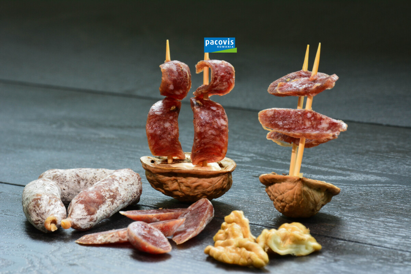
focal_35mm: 210
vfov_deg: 6.5
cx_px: 206
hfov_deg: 9.8
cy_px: 137
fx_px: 2397
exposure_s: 1/8
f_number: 18
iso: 800
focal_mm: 140
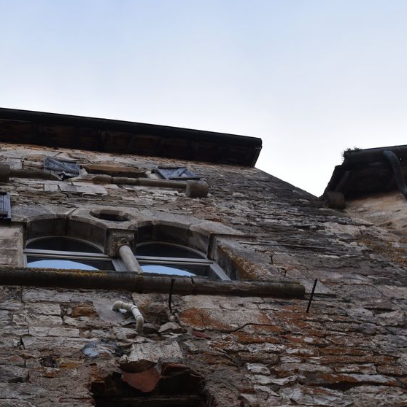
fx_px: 639
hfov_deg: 34.4
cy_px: 225
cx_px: 89
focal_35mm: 48
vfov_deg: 35.3
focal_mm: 20
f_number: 8
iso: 250
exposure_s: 1/250
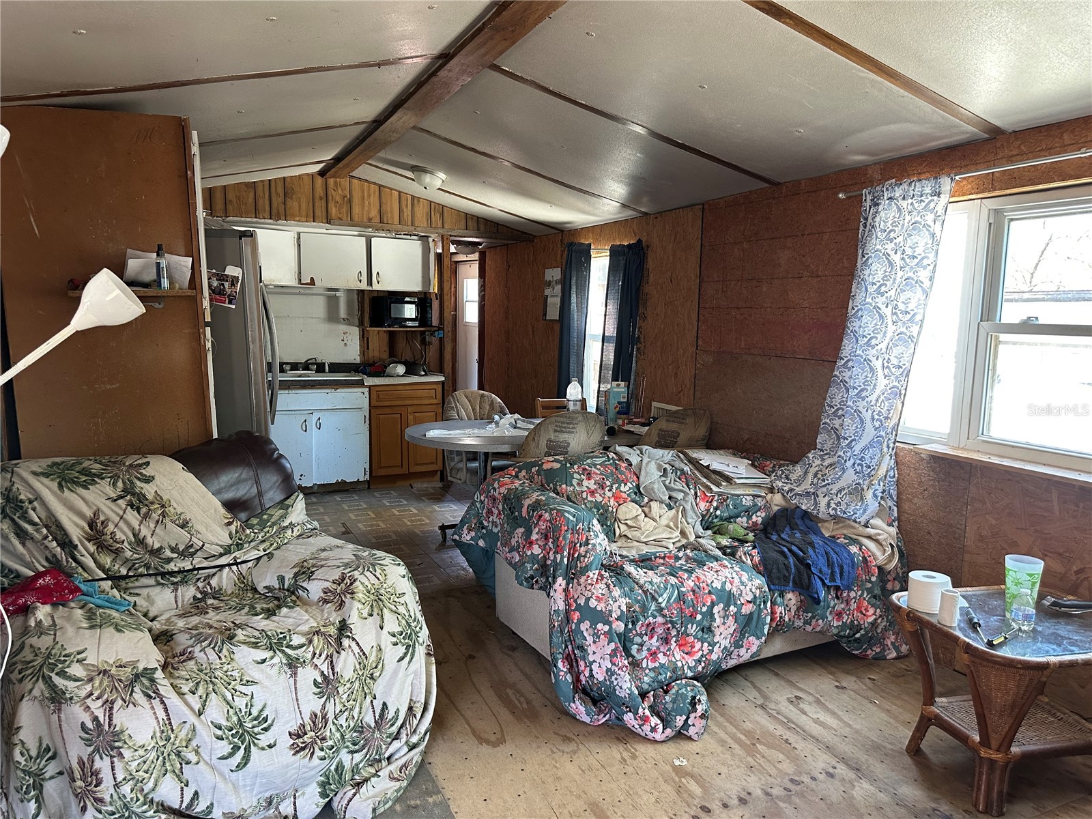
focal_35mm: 24
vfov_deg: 56.8
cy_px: 410
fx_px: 757
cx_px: 546
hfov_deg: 71.6
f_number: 1.78
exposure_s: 1/60
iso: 250
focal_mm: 6.86
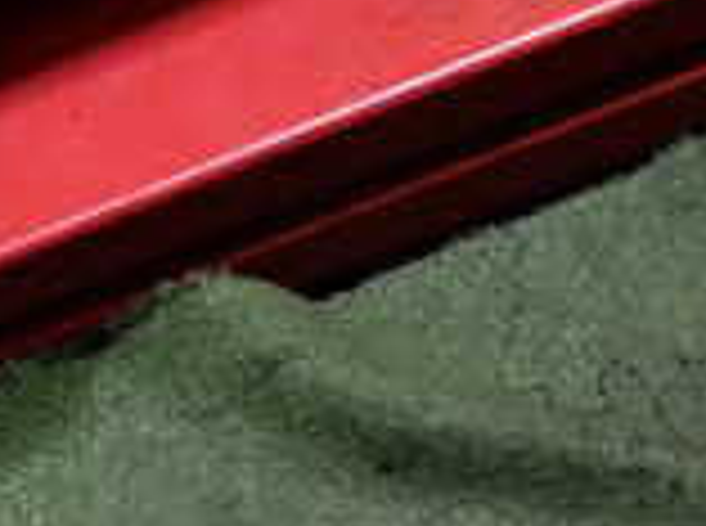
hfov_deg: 16.7
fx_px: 2340
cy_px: 688
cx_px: 728
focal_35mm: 115
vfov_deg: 12.4
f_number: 2.3
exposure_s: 1/30
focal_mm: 5.4
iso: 400
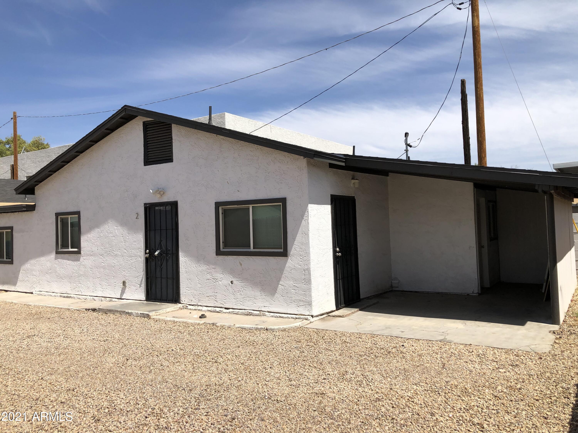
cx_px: 289
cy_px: 216
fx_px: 468
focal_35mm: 28
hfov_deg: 63.4
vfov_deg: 49.7
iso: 20
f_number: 1.8
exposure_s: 1/3040
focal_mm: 3.99
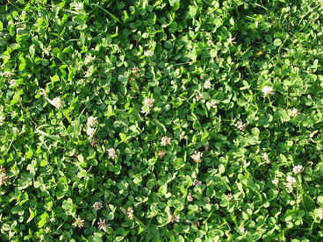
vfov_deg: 32.9
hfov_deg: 42.9
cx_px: 170
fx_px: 411
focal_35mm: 44
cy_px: 132
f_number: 3.1
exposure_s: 1/200
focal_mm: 6.3
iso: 100
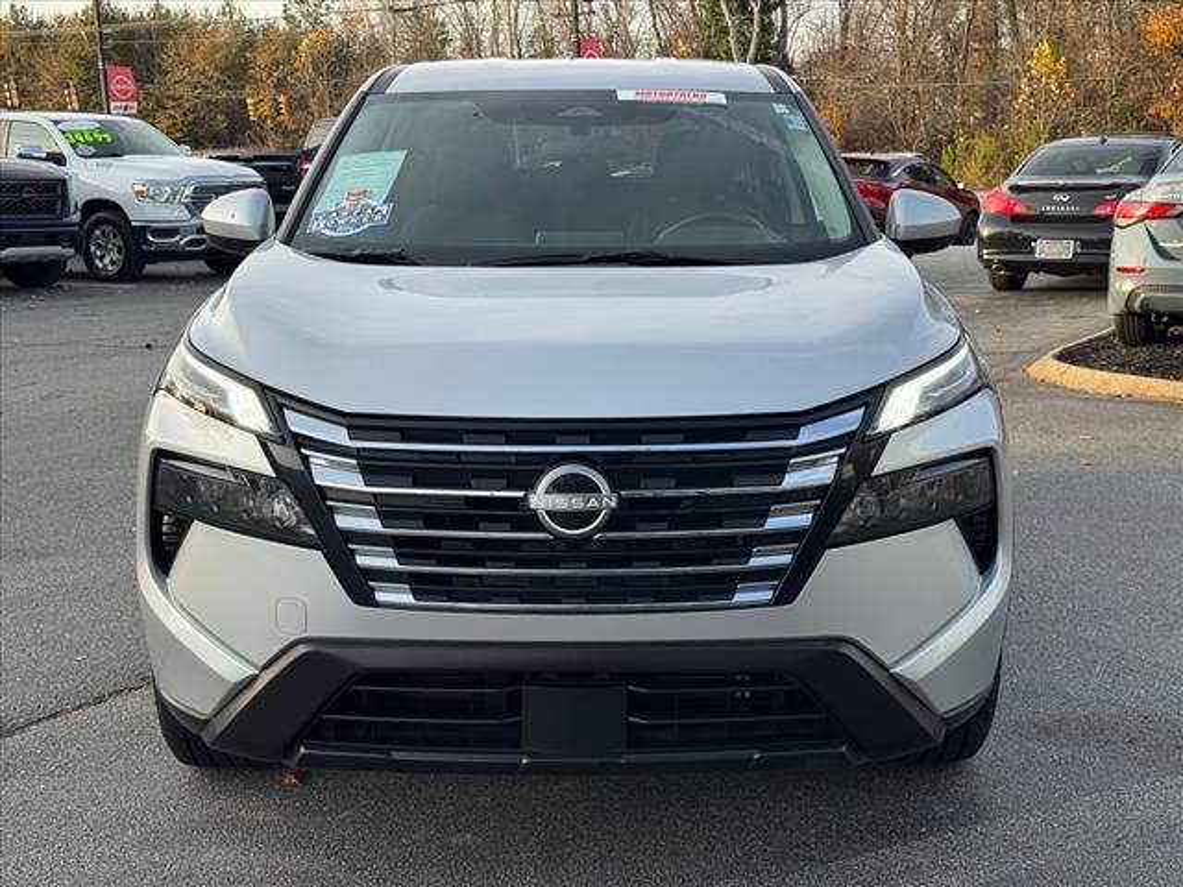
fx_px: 1640
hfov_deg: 39.7
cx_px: 592
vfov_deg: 30.3
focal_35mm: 48
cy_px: 444
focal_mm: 6.76
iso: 64
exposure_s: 1/854
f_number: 1.78
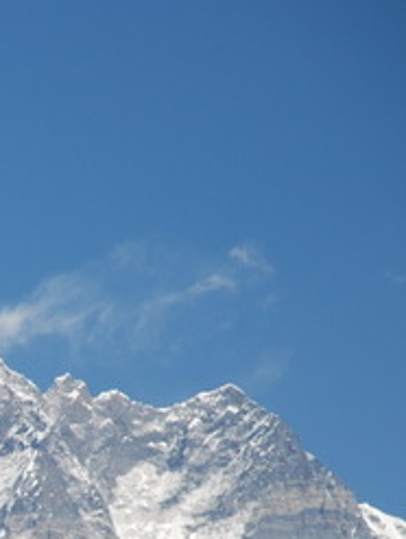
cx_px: -345
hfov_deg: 3.0
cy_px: 543
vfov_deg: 4.0
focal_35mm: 491
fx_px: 7652
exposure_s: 1/640
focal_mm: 105
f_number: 6.3
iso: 100
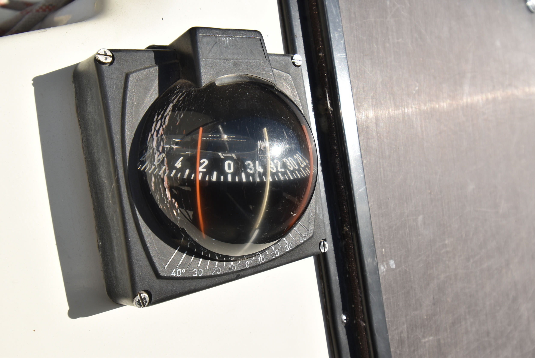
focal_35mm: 30
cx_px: 268
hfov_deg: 61.9
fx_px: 446
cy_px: 179
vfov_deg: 43.7
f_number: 8
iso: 200
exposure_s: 1/500
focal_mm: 20
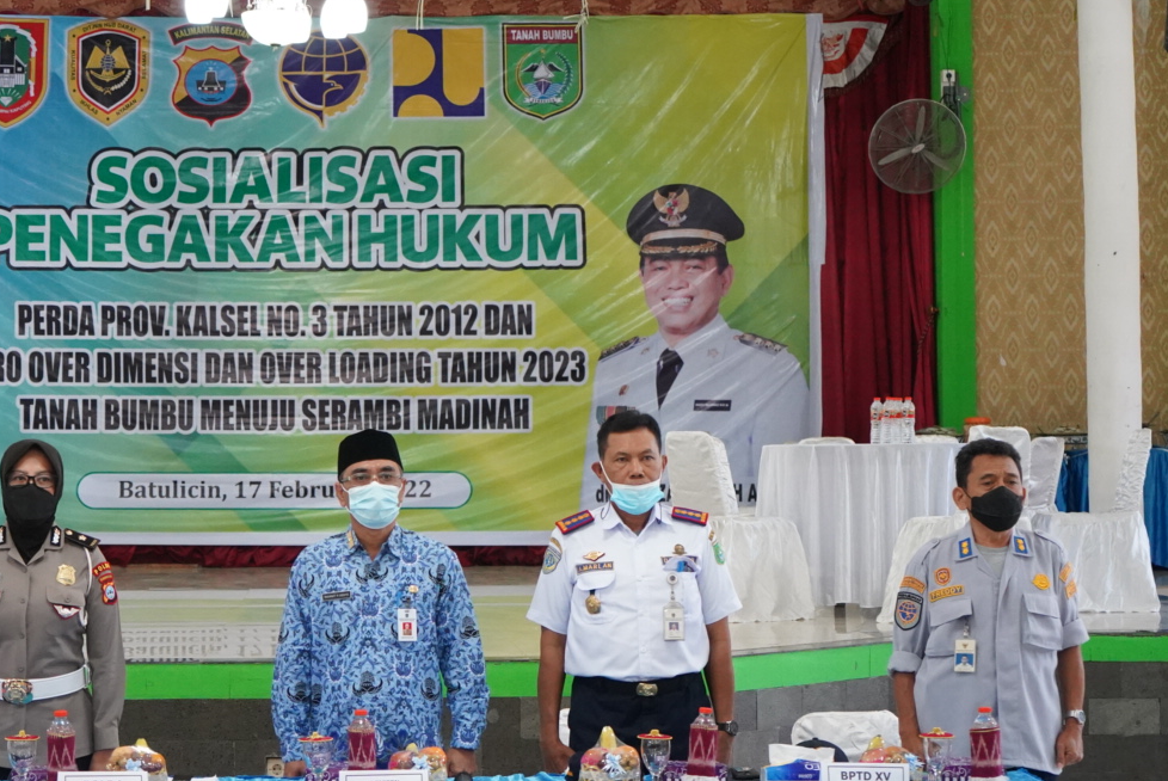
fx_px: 2468
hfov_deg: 26.4
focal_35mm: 76
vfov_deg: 18.0
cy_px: 407
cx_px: 343
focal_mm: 46
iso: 6400
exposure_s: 1/125
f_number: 4
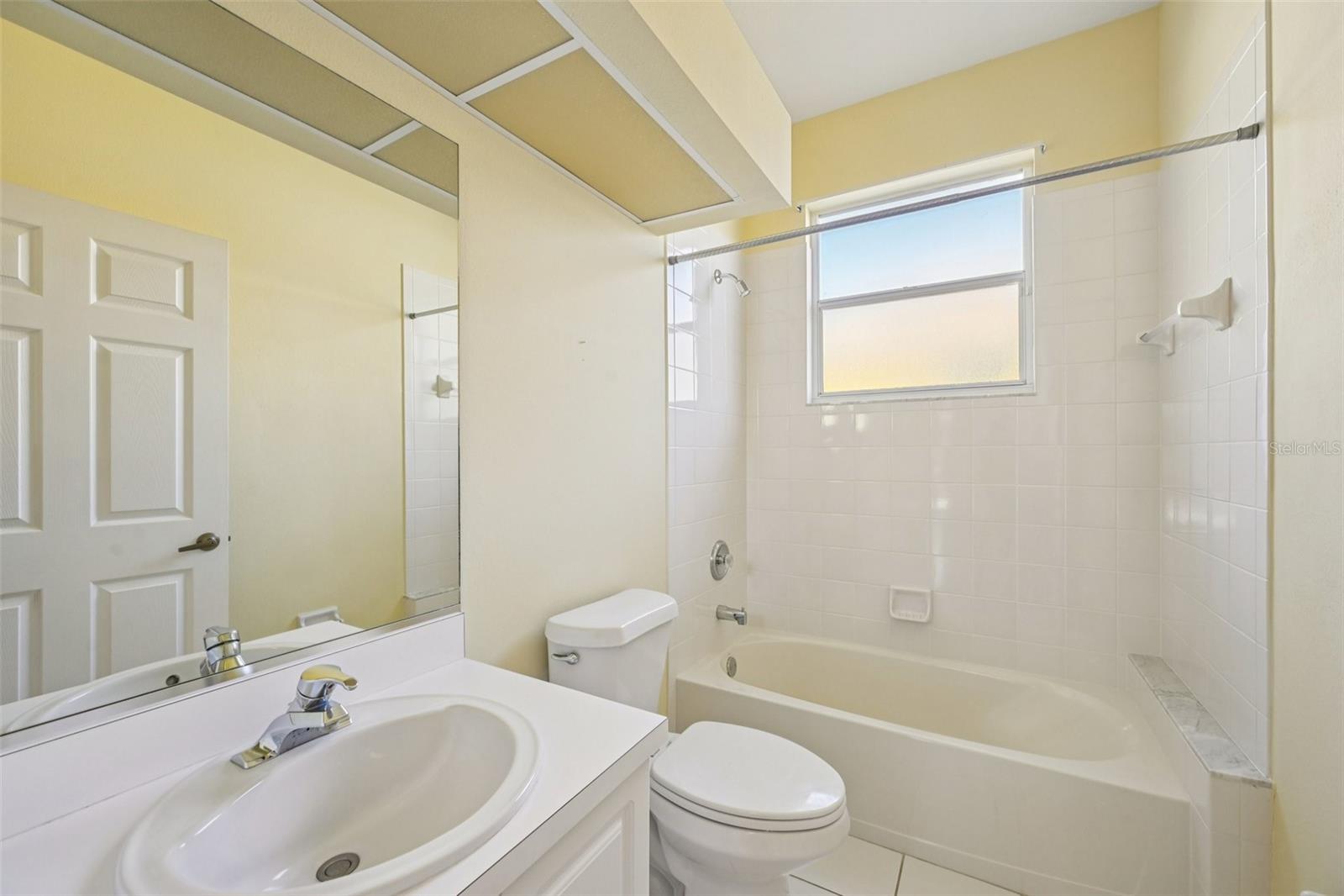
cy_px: 448
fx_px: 523
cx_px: 672
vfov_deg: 81.2
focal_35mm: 14
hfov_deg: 104.3
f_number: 8
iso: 400
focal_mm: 14
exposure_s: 1/100
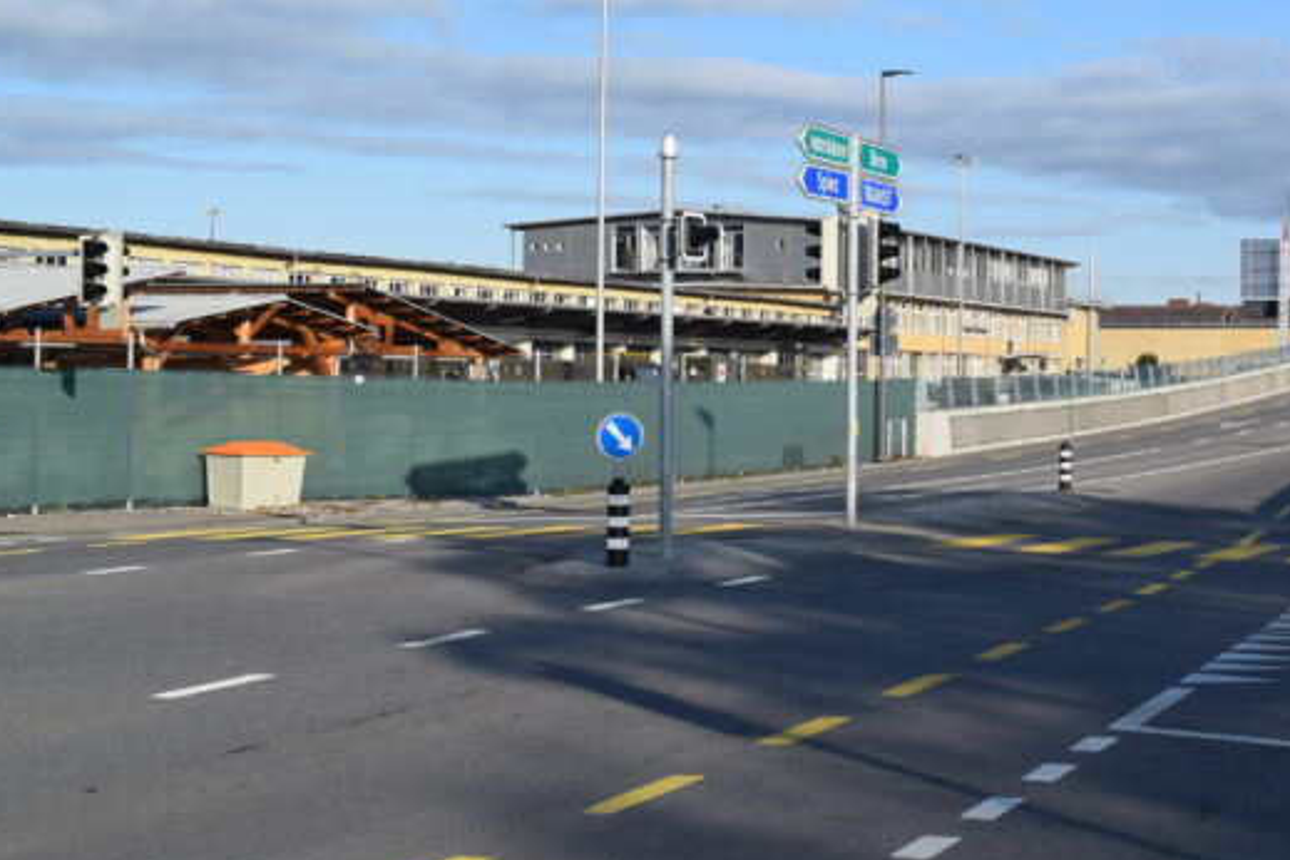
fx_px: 2544
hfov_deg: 27.4
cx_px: 1181
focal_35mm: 71
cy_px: 329
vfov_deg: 19.2
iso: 200
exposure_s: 1/400
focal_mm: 24
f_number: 10
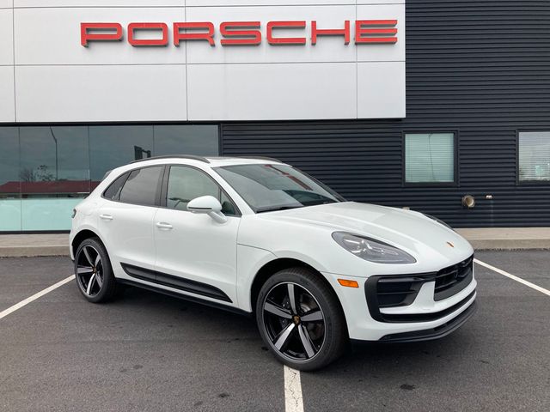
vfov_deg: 49.7
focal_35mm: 28
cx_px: 275
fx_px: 445
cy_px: 206
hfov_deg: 63.4
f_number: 1.8
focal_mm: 3.99
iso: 20
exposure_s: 1/277
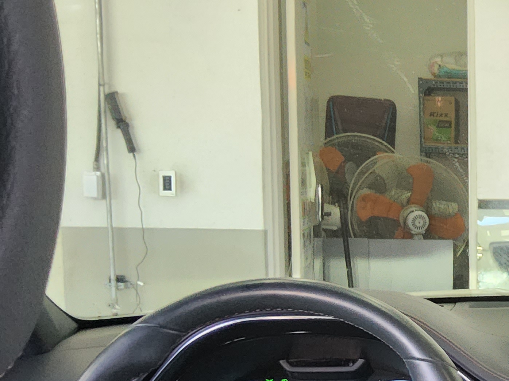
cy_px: 319
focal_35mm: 74
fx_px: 1088
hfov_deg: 23.5
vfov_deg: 19.6
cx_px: 648
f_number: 2
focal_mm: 3.08
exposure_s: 1/120
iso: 250
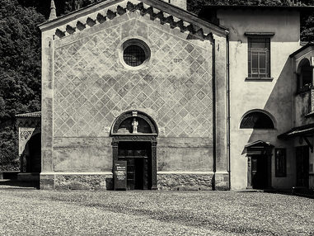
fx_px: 454
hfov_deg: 38.1
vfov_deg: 28.9
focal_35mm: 50
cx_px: 175
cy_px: 80
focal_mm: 22
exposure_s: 1/125
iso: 100
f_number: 16
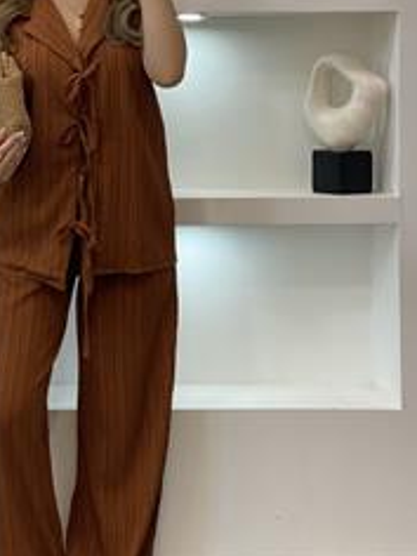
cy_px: 256
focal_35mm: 91
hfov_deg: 16.1
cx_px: 75
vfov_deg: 21.5
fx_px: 1462
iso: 80
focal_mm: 6
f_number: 2
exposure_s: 1/100
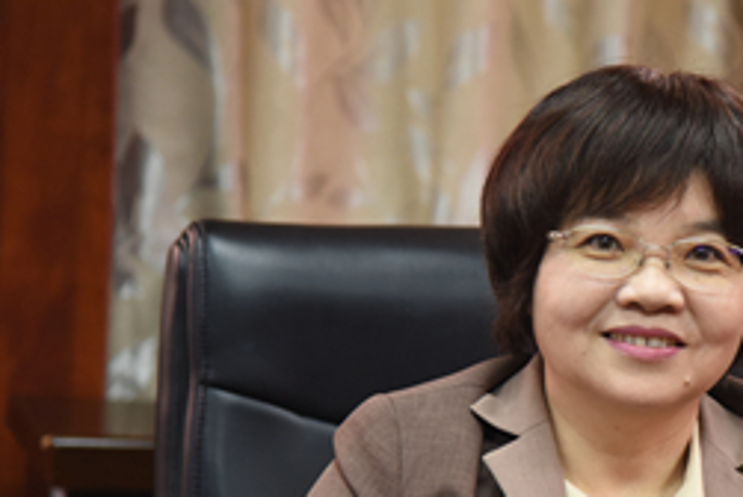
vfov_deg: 6.0
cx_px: 716
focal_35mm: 230
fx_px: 4752
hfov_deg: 8.9
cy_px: 351
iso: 1600
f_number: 4
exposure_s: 1/50
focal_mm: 105
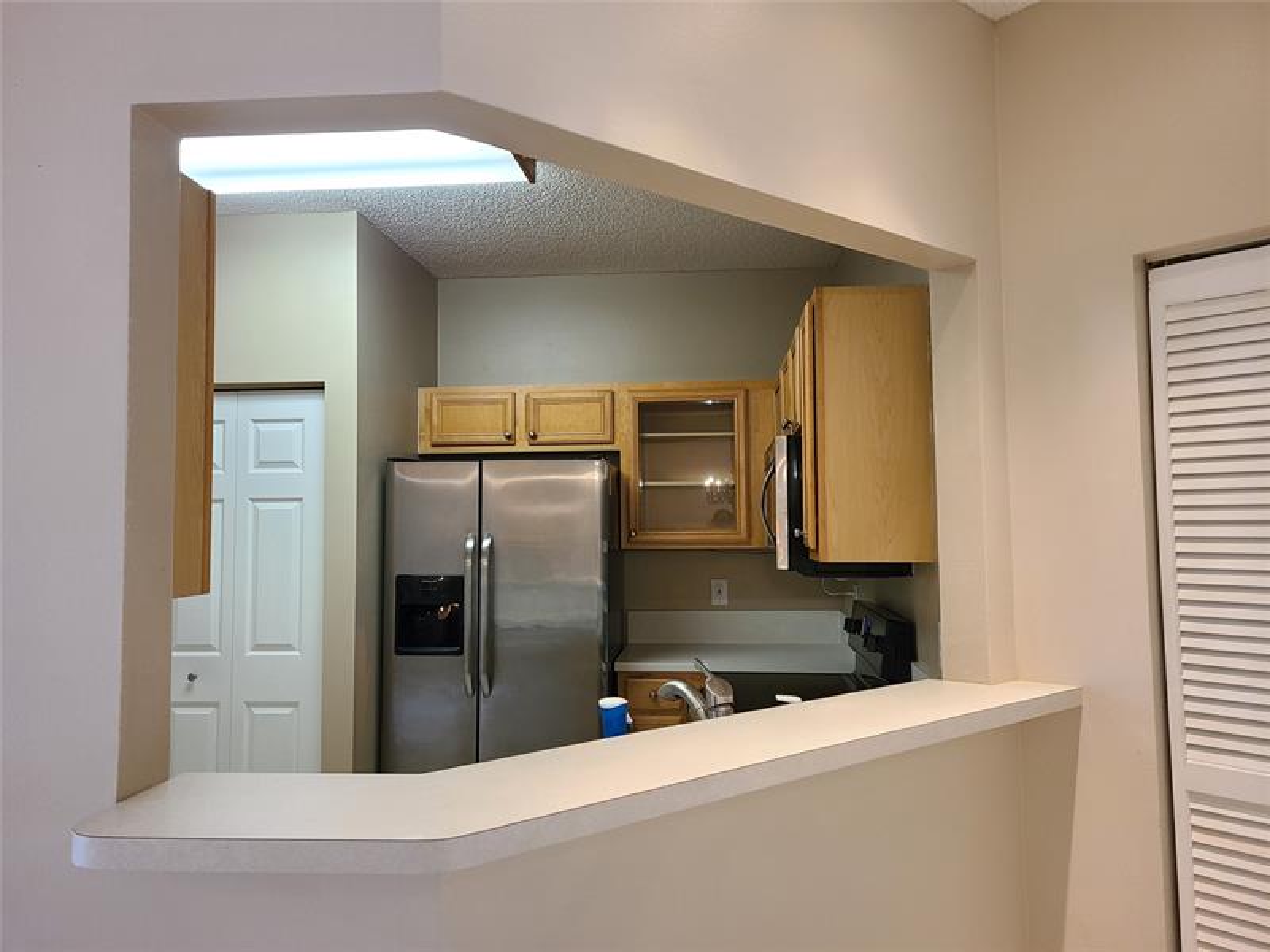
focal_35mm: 26
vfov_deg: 53.1
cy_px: 476
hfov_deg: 67.3
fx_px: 954
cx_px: 635
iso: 200
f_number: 1.8
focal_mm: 5.4
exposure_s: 1/60
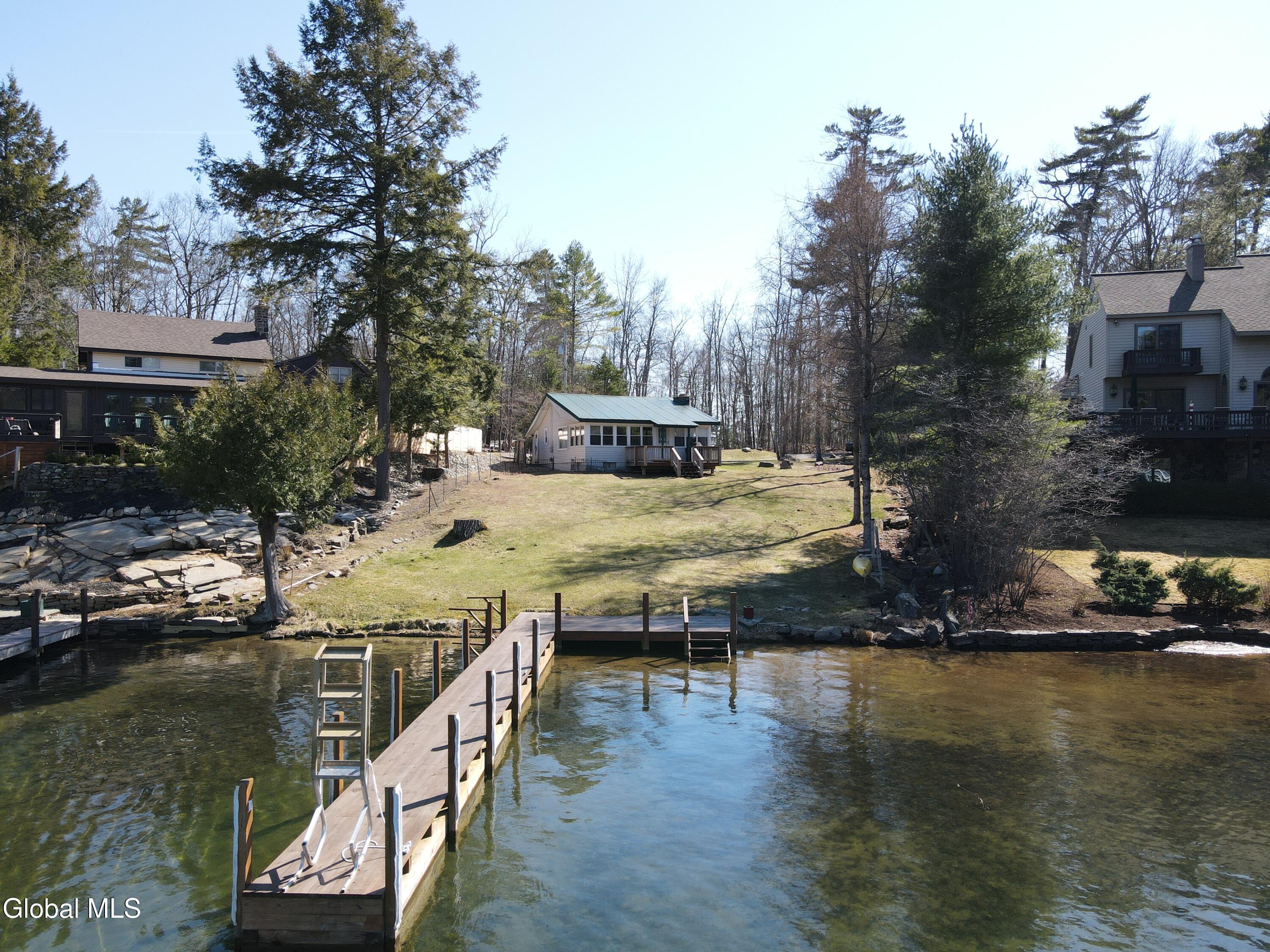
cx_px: 635
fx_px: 881
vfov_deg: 56.8
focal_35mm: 24
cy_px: 476
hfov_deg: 71.6
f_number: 2.8
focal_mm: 4.5
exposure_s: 1/320
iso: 110
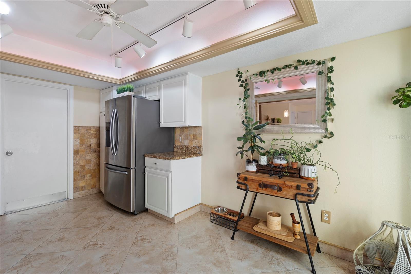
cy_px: 137
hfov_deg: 100.4
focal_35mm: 15
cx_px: 206
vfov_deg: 77.3
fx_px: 171
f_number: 8
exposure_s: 1
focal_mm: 10
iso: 100
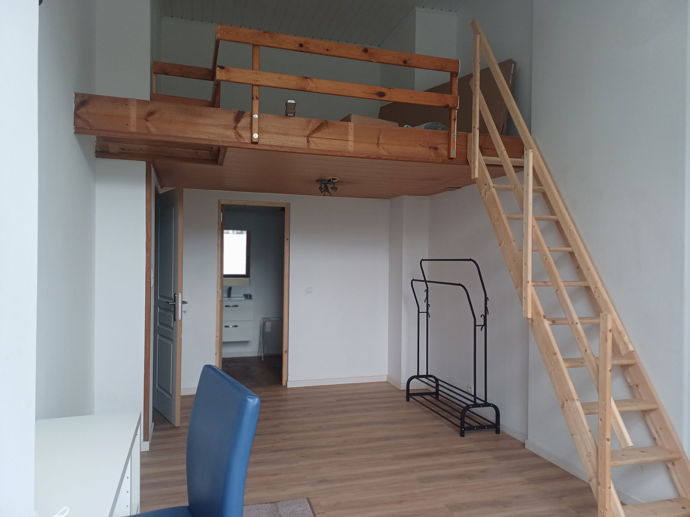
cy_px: 258
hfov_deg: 69.4
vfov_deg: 54.9
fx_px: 498
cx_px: 345
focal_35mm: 25
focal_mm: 4.65
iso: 50
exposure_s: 1/50
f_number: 1.8
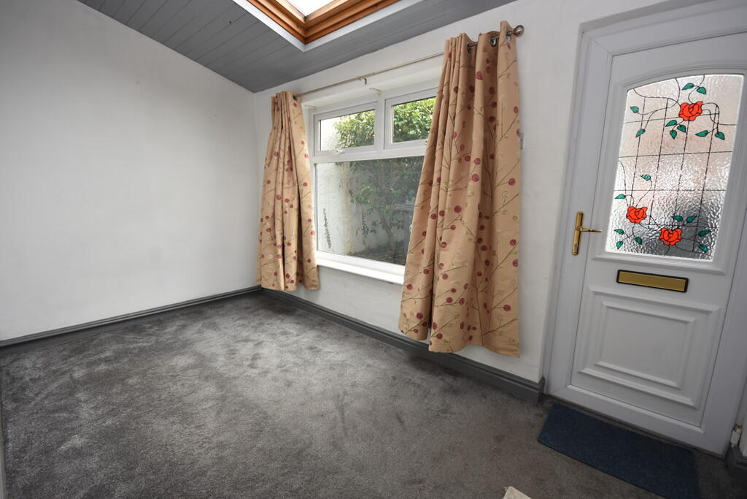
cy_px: 250
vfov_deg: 77.3
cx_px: 374
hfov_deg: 100.4
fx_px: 311
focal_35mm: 15
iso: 200
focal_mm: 10
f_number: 5
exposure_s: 1/100
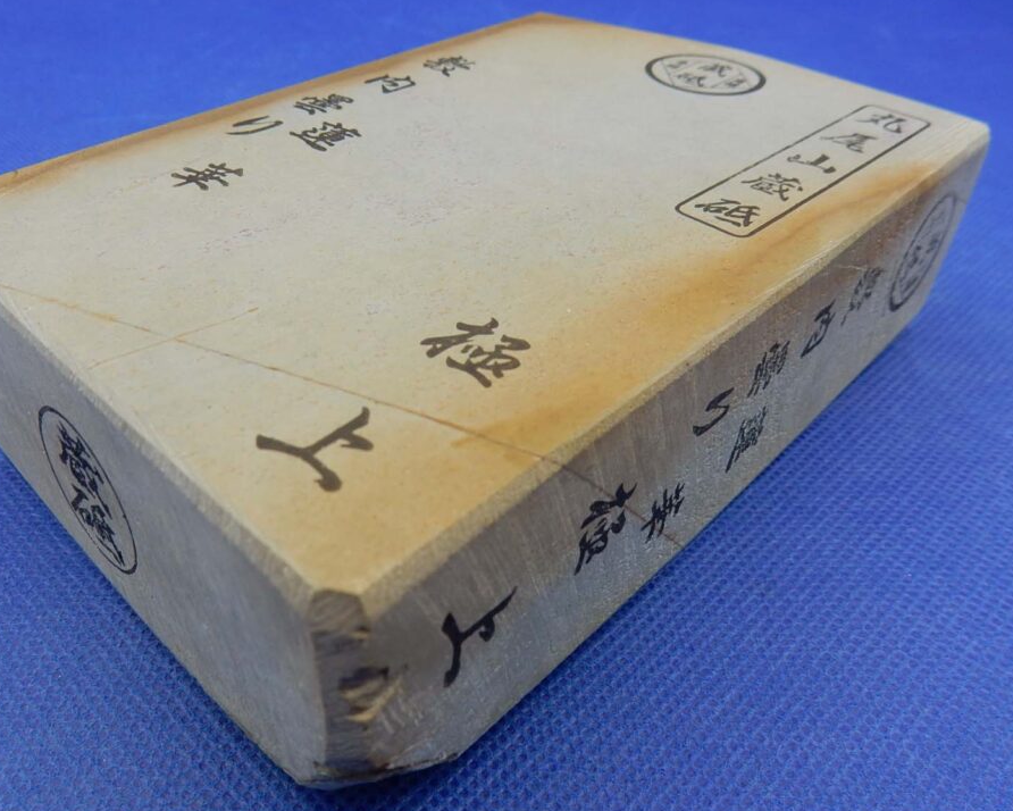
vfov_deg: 51.5
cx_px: 439
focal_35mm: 28
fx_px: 840
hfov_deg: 62.0
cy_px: 386
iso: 125
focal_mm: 4.5
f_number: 3.7
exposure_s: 1/100
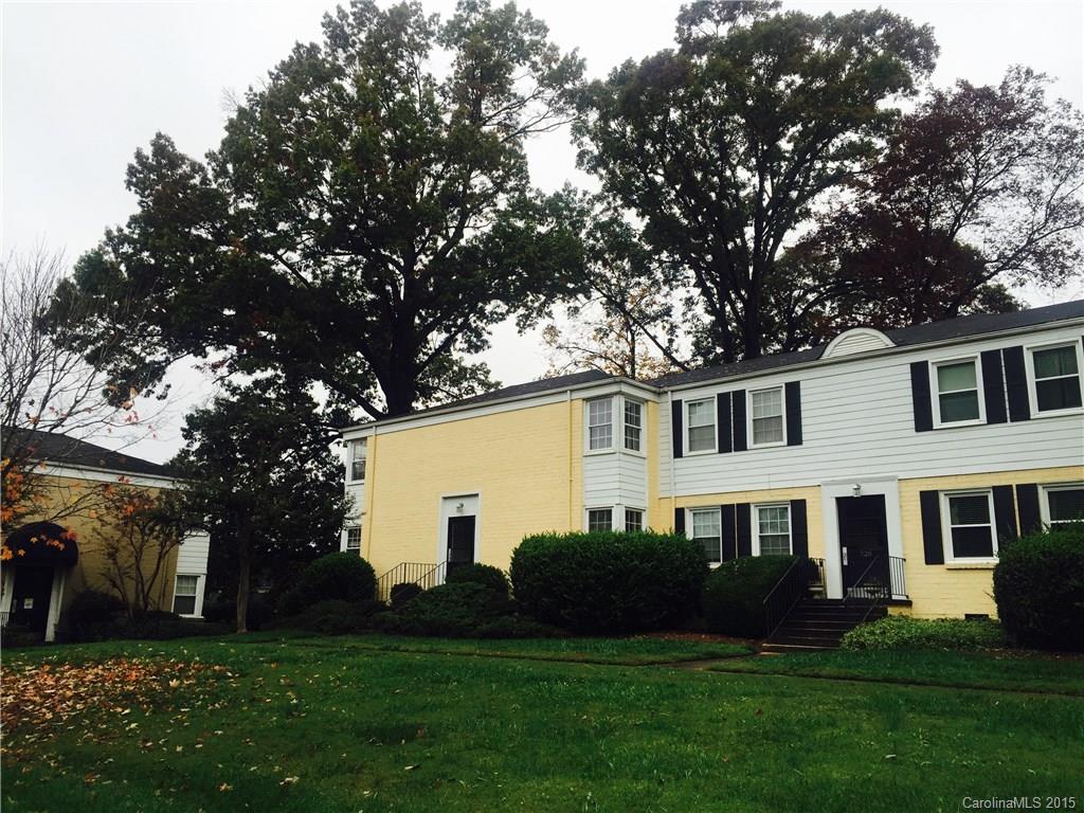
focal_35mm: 29
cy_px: 406
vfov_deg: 48.2
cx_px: 542
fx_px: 908
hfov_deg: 61.7
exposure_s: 1/164
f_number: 2.2
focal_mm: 4.15
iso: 32
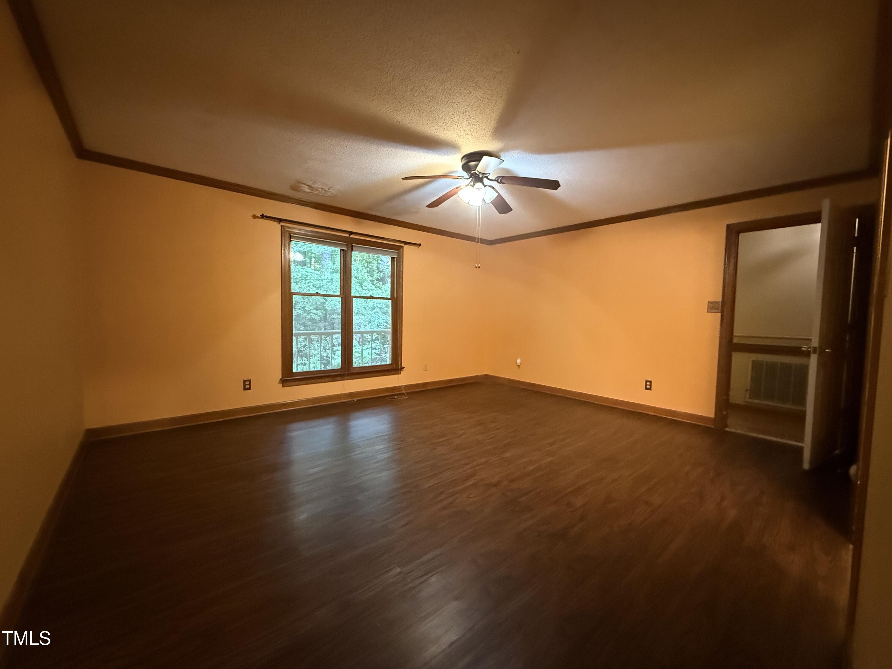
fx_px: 361
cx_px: 446
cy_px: 334
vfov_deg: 85.7
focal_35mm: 14
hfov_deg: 102.1
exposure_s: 1/60
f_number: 2.2
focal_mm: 2.22
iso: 1250
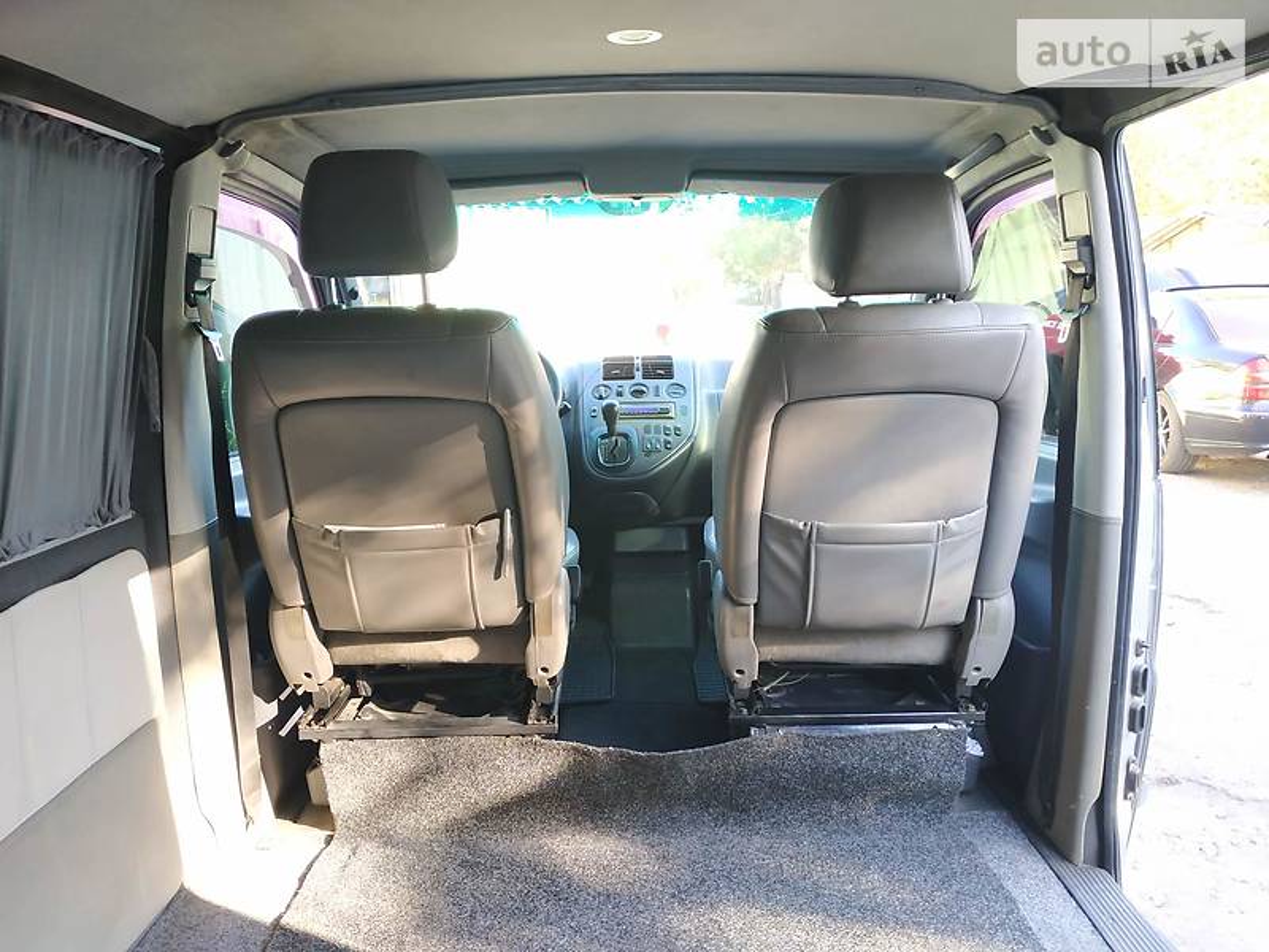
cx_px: 634
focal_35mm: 24
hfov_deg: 71.6
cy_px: 476
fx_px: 880
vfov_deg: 56.8
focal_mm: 3.9
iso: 320
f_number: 1.9
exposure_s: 1/33
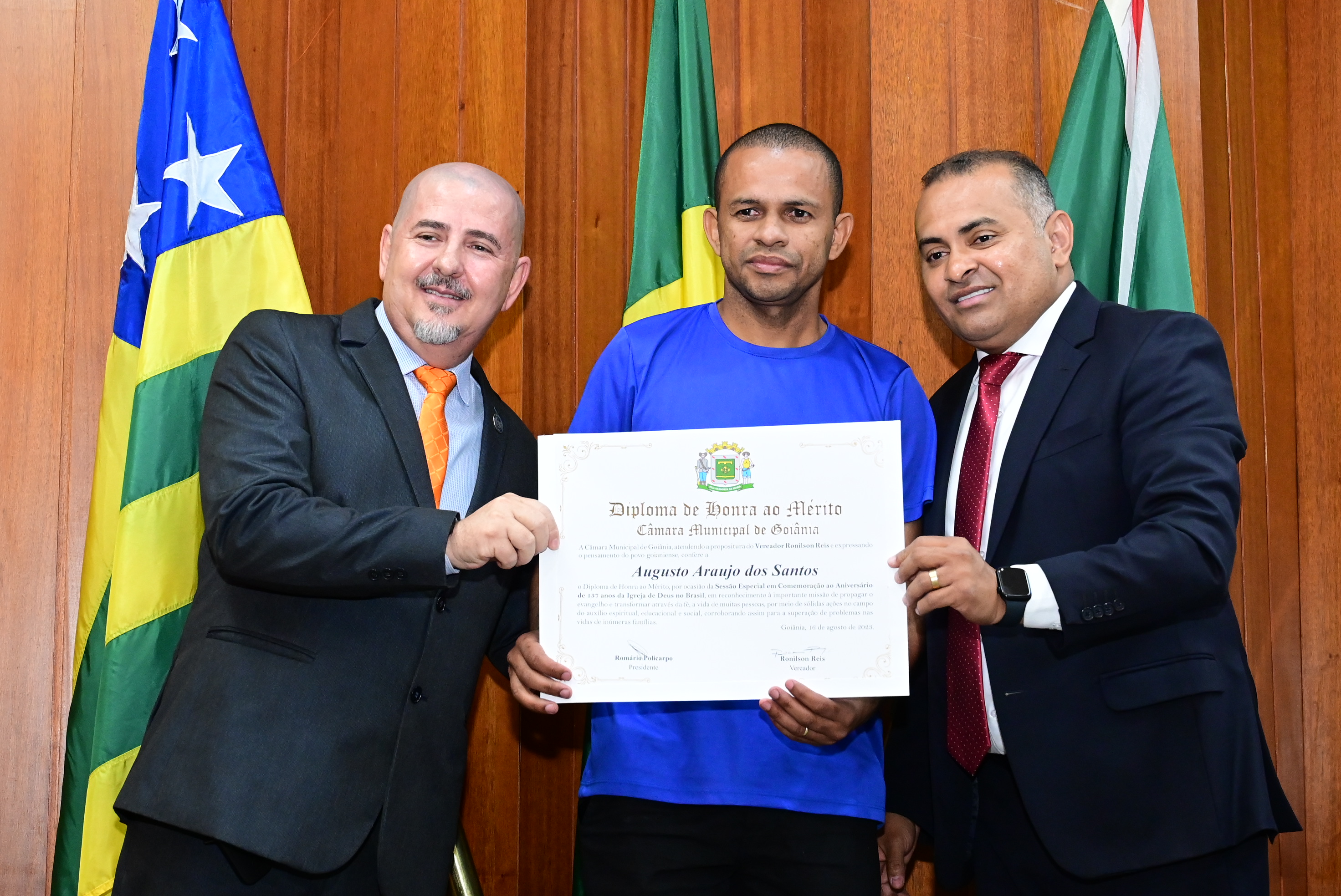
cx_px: 670
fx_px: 2460
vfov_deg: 20.6
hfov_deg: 30.5
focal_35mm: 66
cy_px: 448
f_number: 4.5
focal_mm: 44
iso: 4000
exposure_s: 1/125
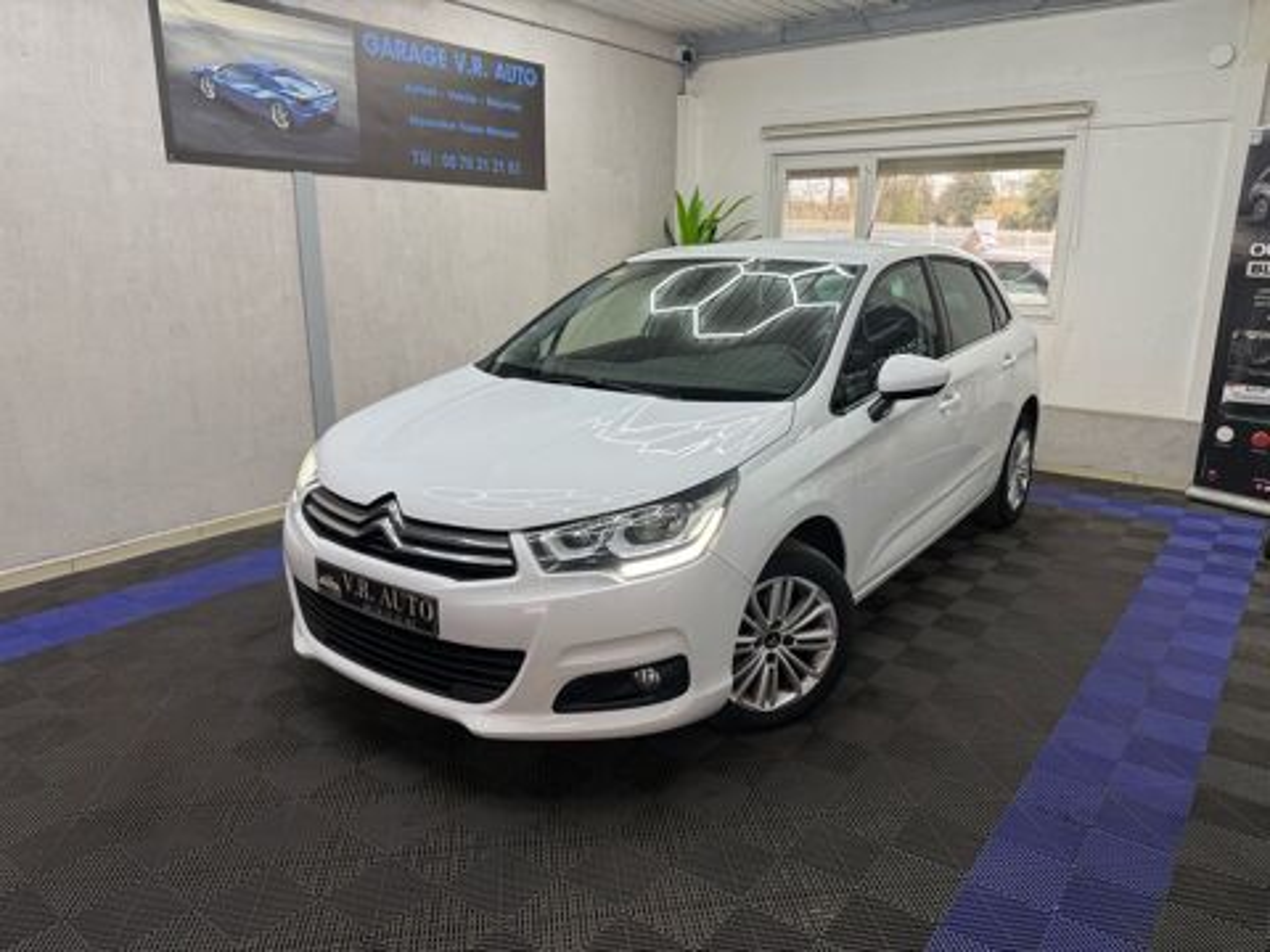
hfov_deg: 71.6
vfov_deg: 56.8
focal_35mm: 24
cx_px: 635
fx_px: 881
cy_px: 476
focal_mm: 6.76
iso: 80
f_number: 1.78
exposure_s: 1/100
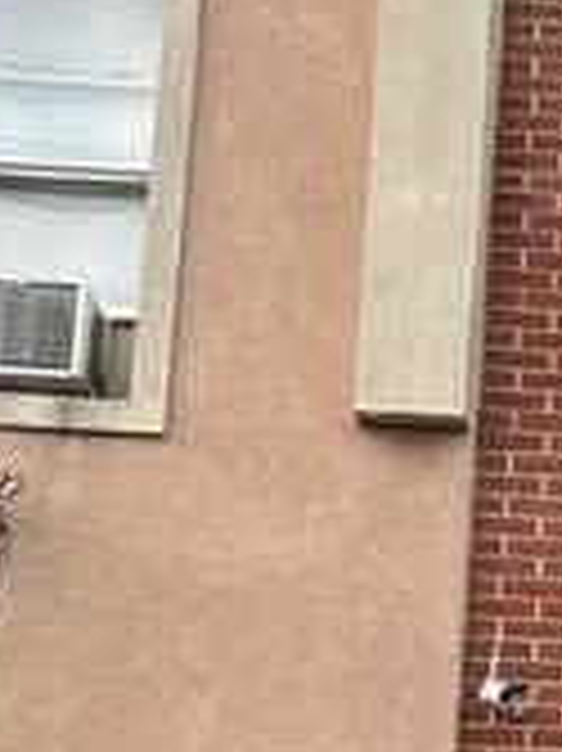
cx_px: 1070
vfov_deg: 17.7
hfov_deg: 12.7
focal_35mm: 104
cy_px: 975
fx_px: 2254
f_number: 1.5
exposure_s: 1/271
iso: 40
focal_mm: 5.7
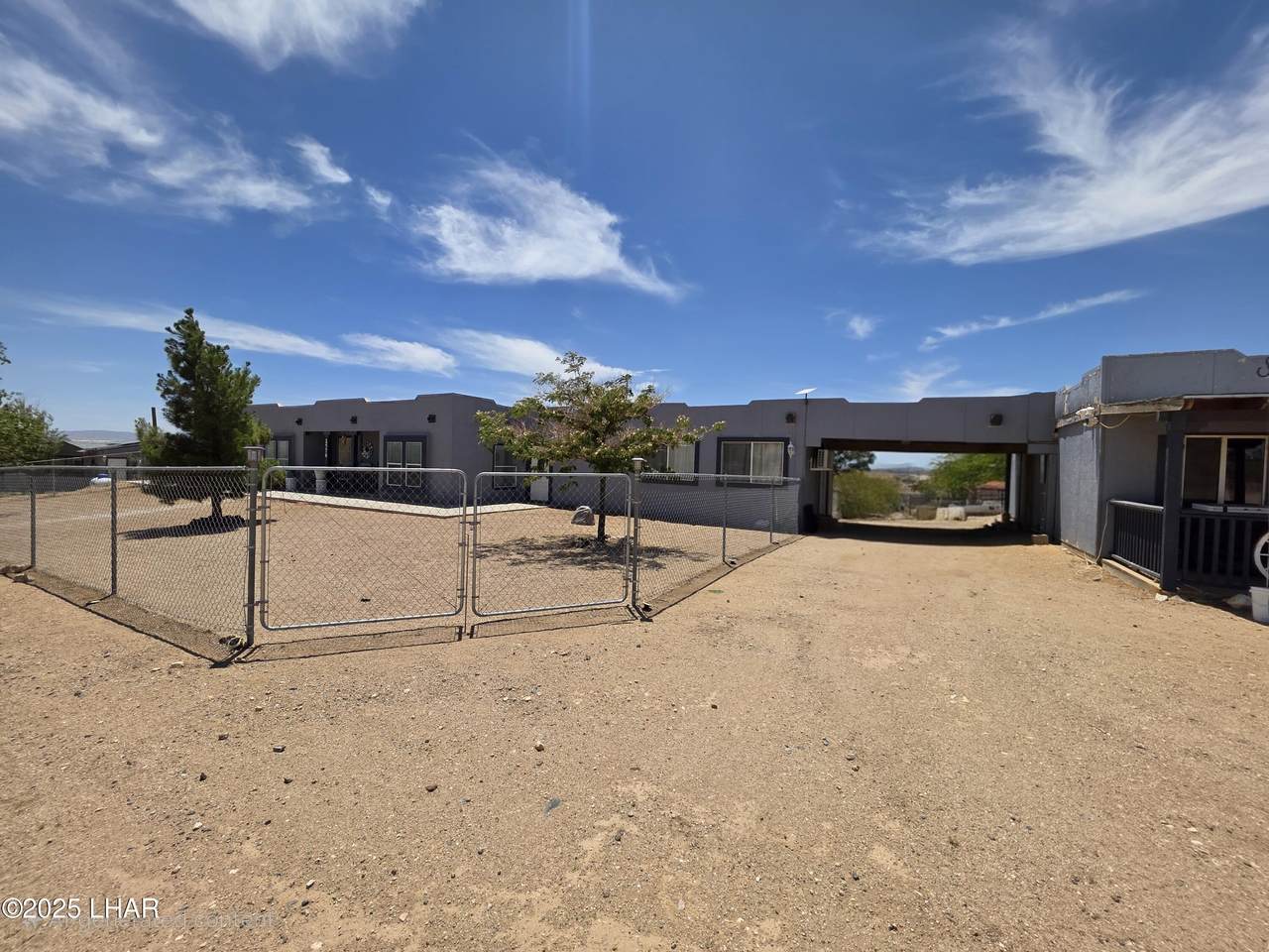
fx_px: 477
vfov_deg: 89.9
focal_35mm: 13
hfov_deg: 106.2
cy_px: 476
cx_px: 634
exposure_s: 1/5000
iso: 40
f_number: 1.9
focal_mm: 2.2
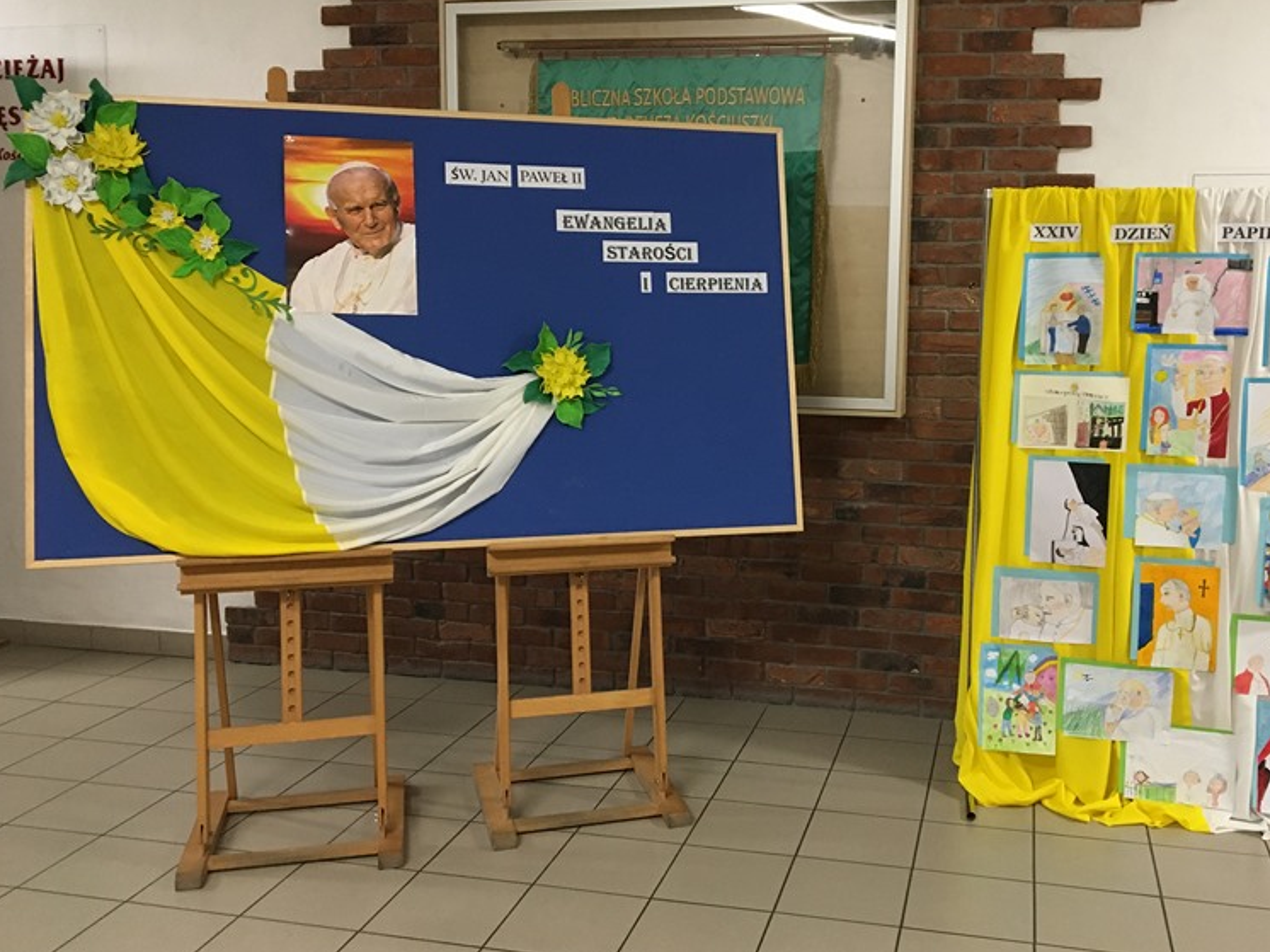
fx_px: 1284
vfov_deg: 40.7
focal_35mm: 35
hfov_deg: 52.4
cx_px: 746
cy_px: 449
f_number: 2.2
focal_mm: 4.15
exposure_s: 1/33
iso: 200
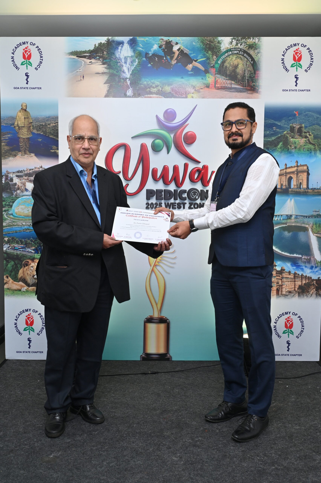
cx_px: 160
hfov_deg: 42.3
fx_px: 415
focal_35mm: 31
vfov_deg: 60.3
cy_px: 242
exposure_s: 1/160
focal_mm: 31
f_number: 8
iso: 640
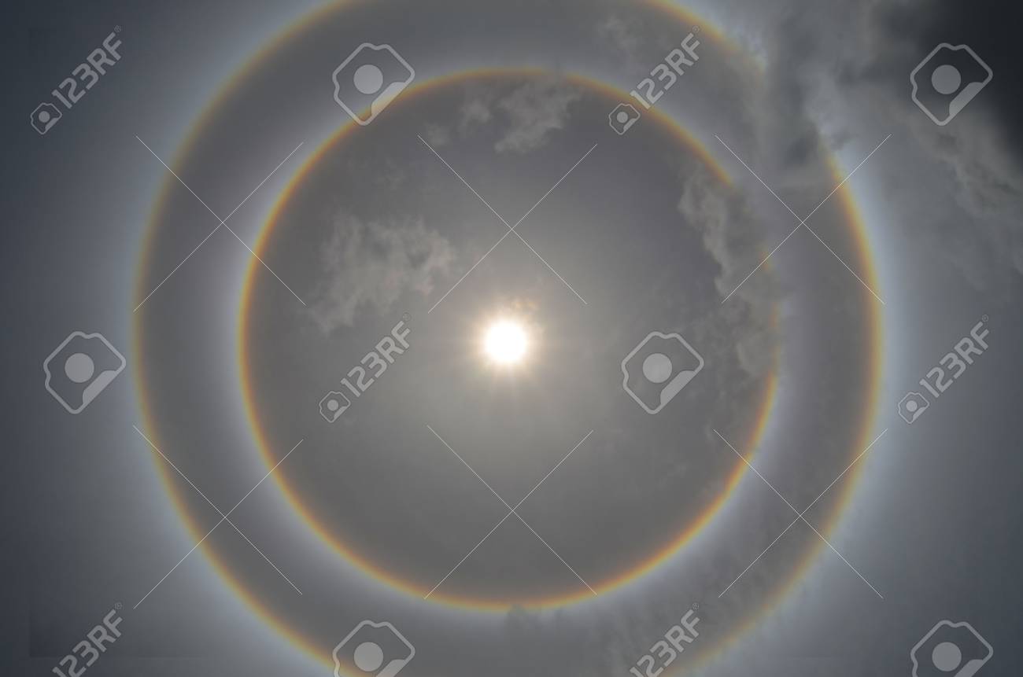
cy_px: 338
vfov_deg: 41.5
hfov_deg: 59.6
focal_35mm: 32
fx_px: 893
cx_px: 512
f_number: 25
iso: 100
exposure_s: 1/400
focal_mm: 21
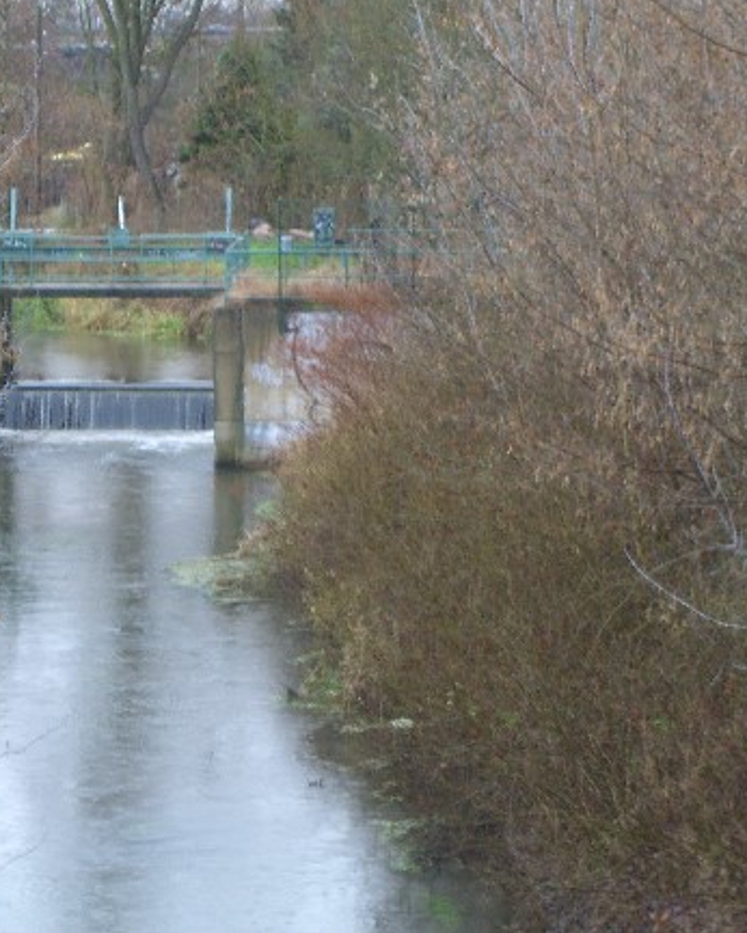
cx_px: 154
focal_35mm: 150
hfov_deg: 10.3
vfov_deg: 12.8
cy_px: 463
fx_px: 4142
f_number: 5.1
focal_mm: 23.7
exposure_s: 1/30
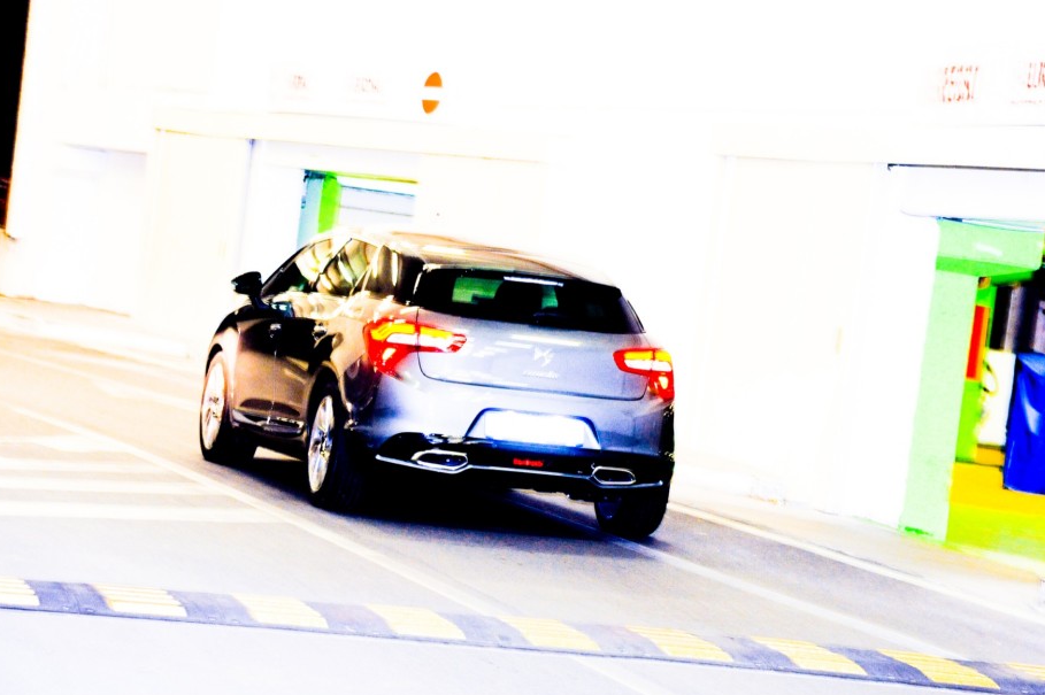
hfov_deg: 15.5
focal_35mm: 132
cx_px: 525
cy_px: 339
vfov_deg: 10.4
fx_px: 3829
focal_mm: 120
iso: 3200
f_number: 8
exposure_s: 1/30
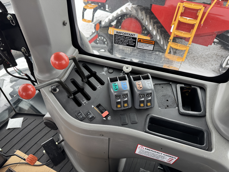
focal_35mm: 24
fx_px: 159
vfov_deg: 56.8
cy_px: 86
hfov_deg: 71.6
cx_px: 114
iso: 64
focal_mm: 6.76
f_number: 1.78
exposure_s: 1/141
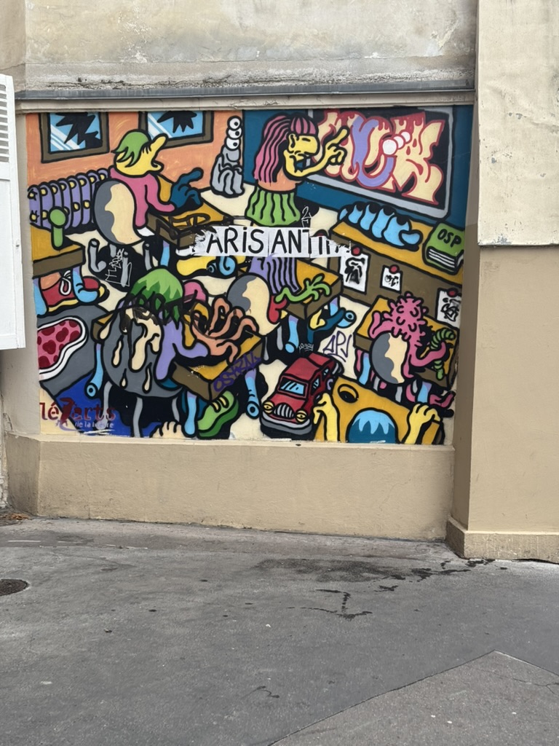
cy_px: 373
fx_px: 1034
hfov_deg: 30.3
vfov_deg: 39.7
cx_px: 280
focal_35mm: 48
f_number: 1.78
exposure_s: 1/158
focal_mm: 6.76
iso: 64
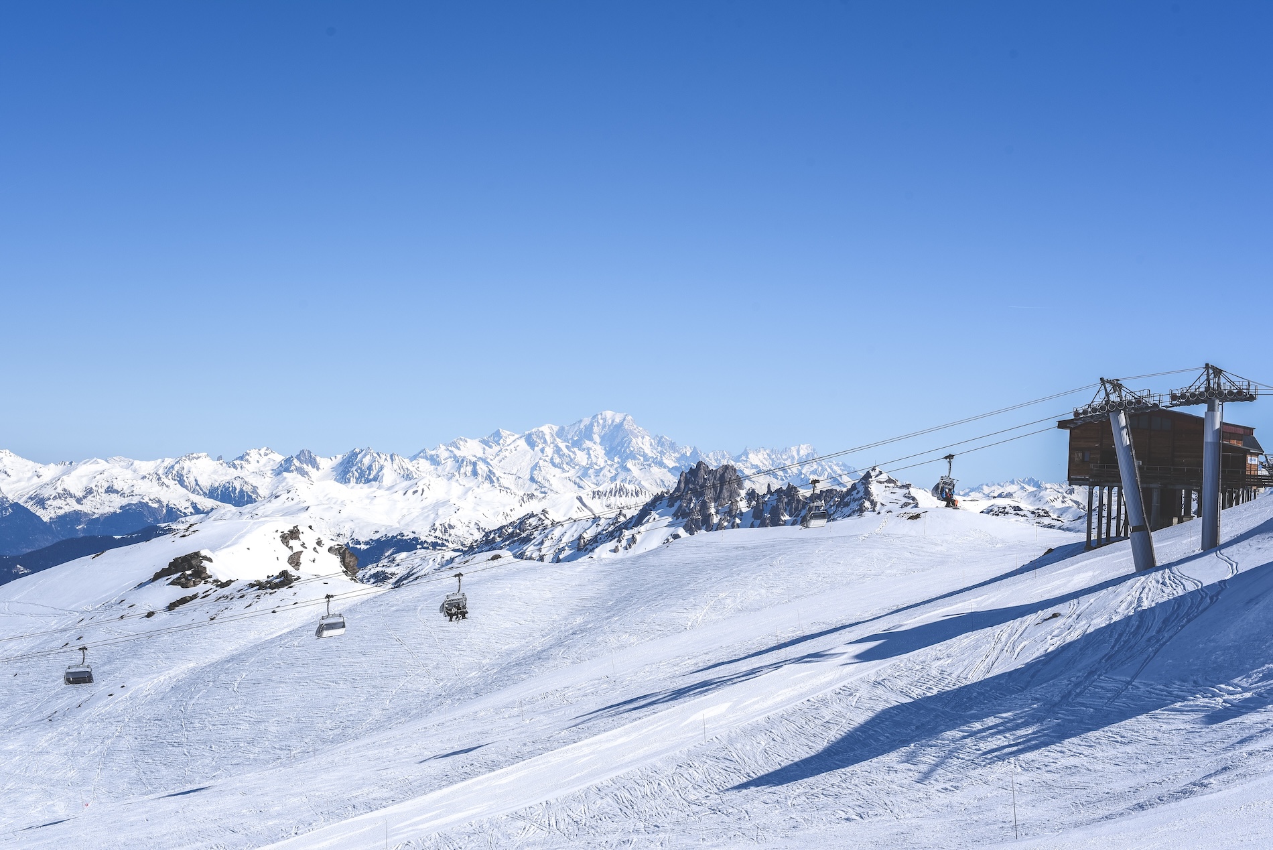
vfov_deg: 27.0
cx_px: 636
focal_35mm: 50
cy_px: 425
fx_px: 1768
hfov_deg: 39.6
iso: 100
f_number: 11
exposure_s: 1/400
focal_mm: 50
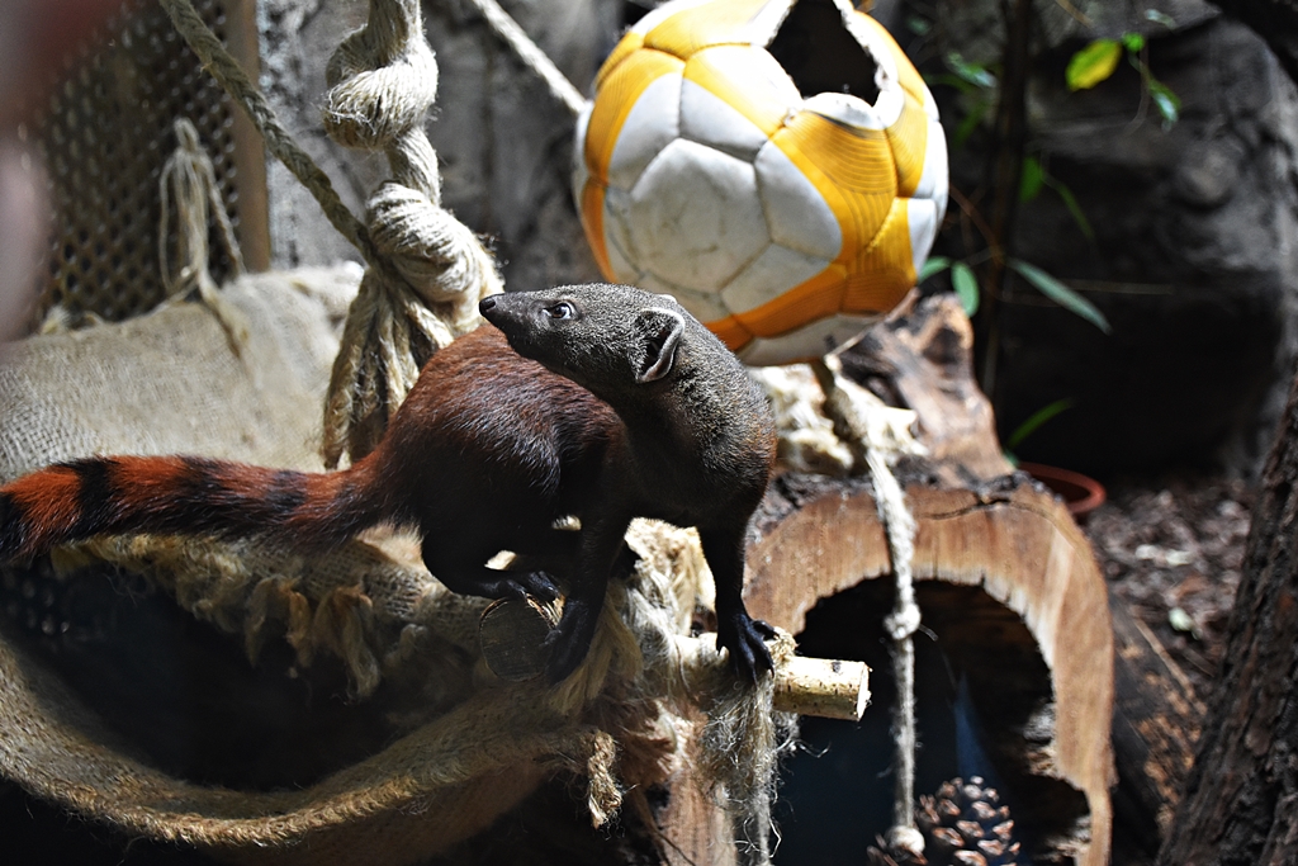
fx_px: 1460
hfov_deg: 47.9
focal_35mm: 40
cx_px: 649
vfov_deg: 33.0
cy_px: 433
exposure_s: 1/60
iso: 1800
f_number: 4
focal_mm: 27
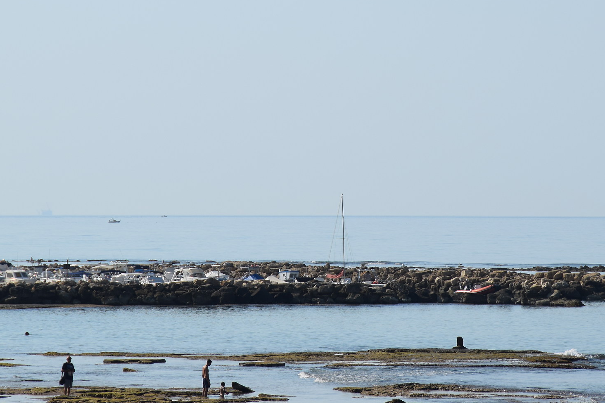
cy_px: 97
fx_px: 5575
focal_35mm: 332
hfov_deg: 6.2
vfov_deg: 4.1
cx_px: 336
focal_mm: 135
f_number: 8
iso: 200
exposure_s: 1/1000
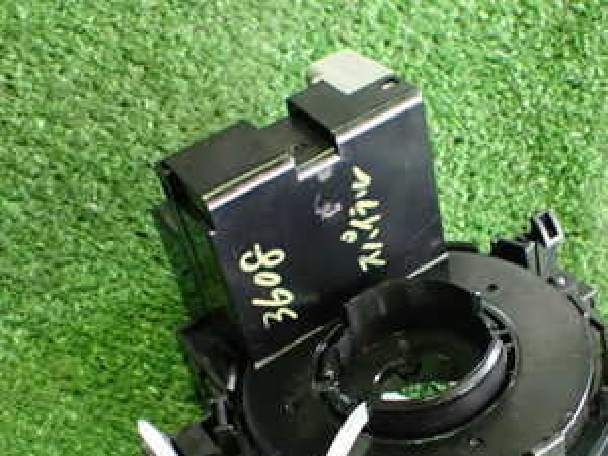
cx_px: 381
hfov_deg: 32.0
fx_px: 1054
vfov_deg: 24.2
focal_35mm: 60
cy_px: 343
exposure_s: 1/40
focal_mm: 5.4
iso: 800
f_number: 2.3
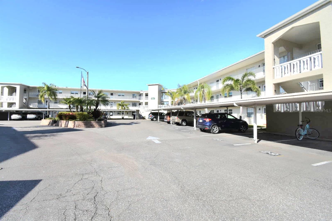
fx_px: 138
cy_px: 110
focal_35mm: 15
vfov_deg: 77.3
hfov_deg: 100.4
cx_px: 166
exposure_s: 1/400
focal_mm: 10
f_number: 10
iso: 200
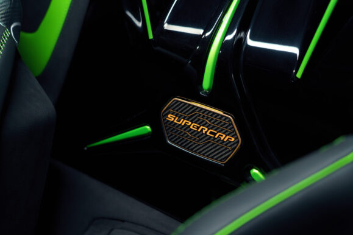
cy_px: 118
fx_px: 471
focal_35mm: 48
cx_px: 176
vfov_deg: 28.1
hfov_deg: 41.1
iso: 500
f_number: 4
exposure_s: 1/15
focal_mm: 48
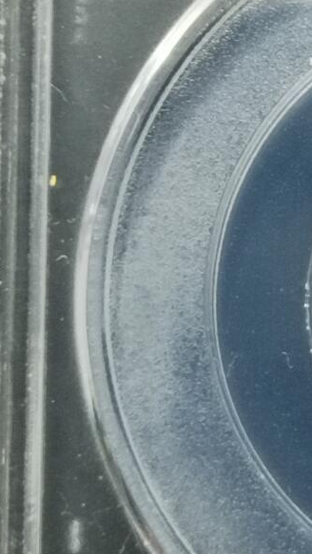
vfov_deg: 11.0
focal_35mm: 195
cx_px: 517
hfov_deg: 6.1
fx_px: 2868
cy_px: 108
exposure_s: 1/100
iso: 160
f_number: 1.9
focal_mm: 6.67
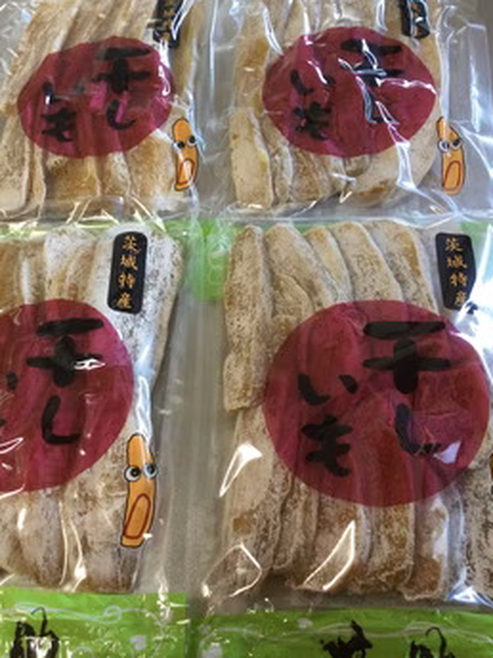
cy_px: 360
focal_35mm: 36
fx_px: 684
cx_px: 241
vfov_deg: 51.3
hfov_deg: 39.7
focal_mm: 3.3
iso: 80
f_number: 2.4
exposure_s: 1/30
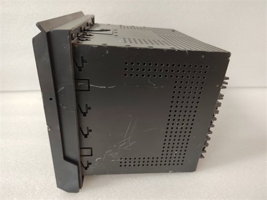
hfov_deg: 73.9
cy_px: 100
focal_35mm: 23
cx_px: 134
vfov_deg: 58.9
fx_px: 177
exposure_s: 1/50
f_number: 1.9
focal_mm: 5.52
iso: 1644
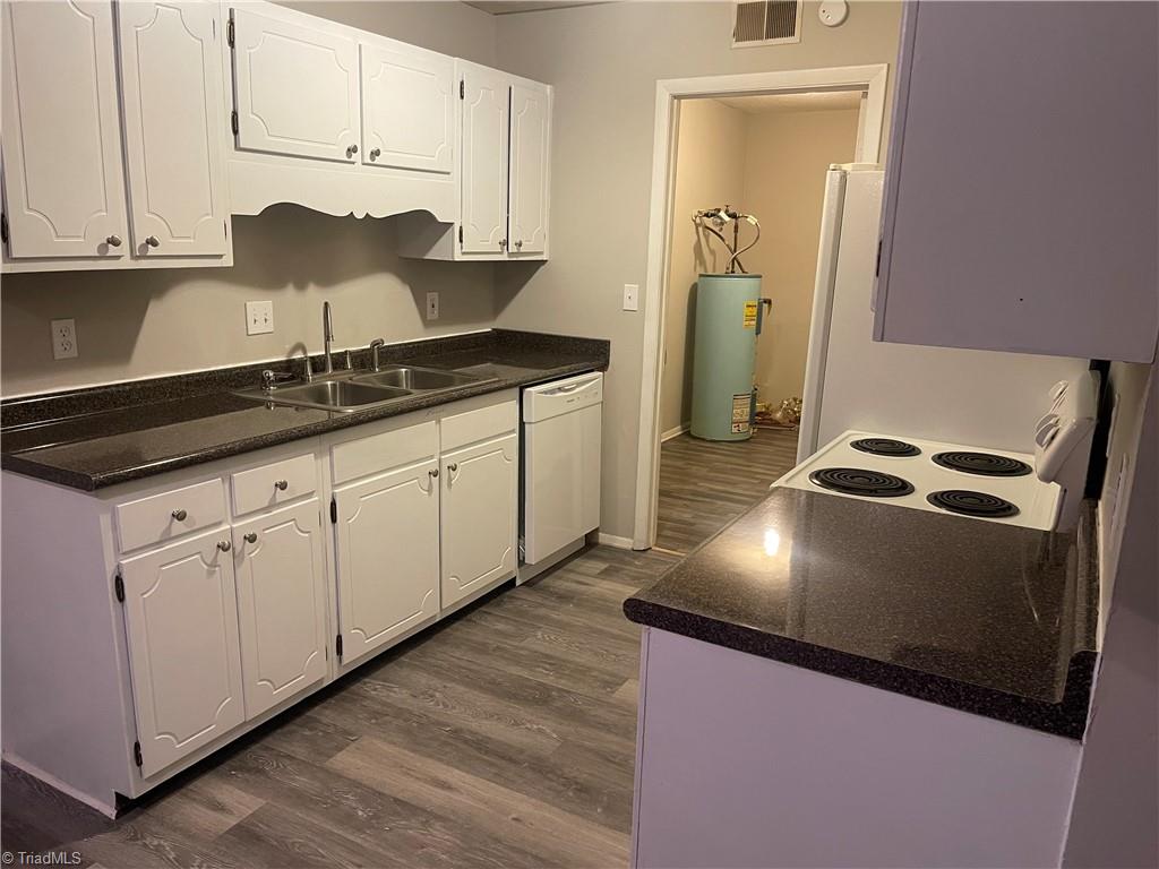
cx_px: 580
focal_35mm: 25
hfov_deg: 69.4
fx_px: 837
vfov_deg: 54.9
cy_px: 434
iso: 320
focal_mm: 5.1
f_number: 1.6
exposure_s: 1/60
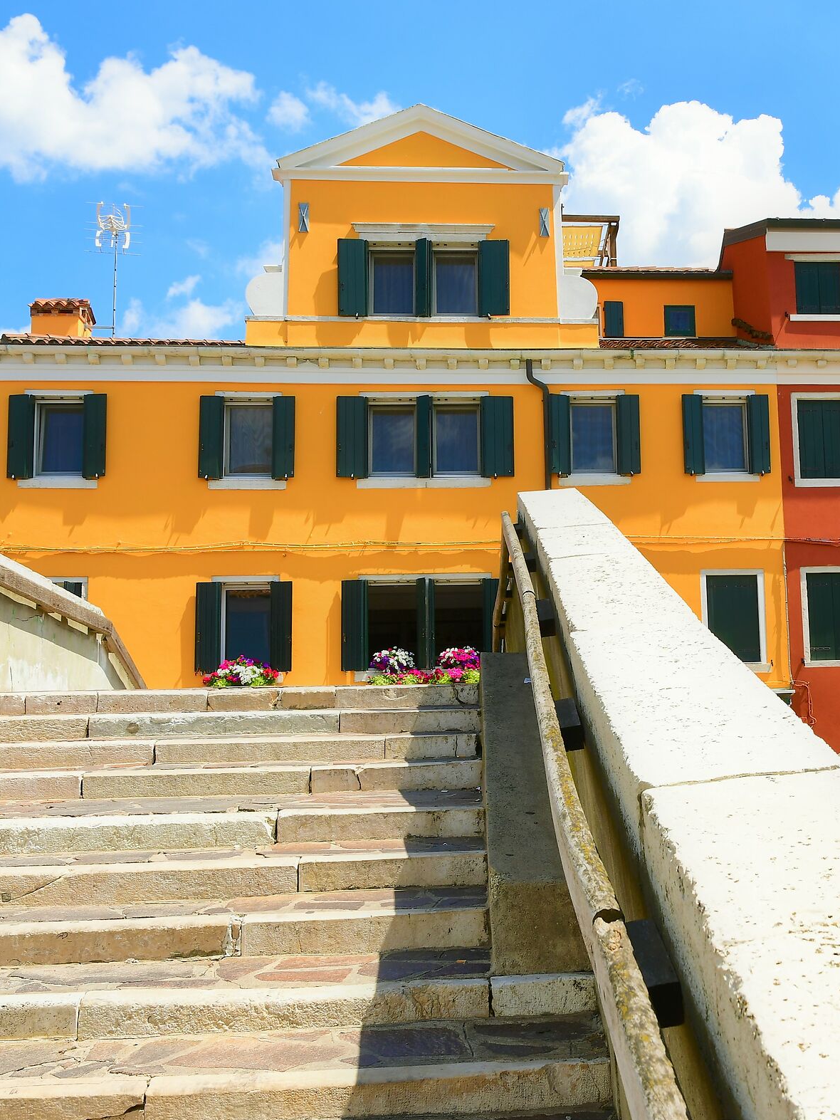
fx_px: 1423
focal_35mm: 44
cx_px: 671
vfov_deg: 42.9
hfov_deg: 32.0
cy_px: 553
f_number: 9
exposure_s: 1/200
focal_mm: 20
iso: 100
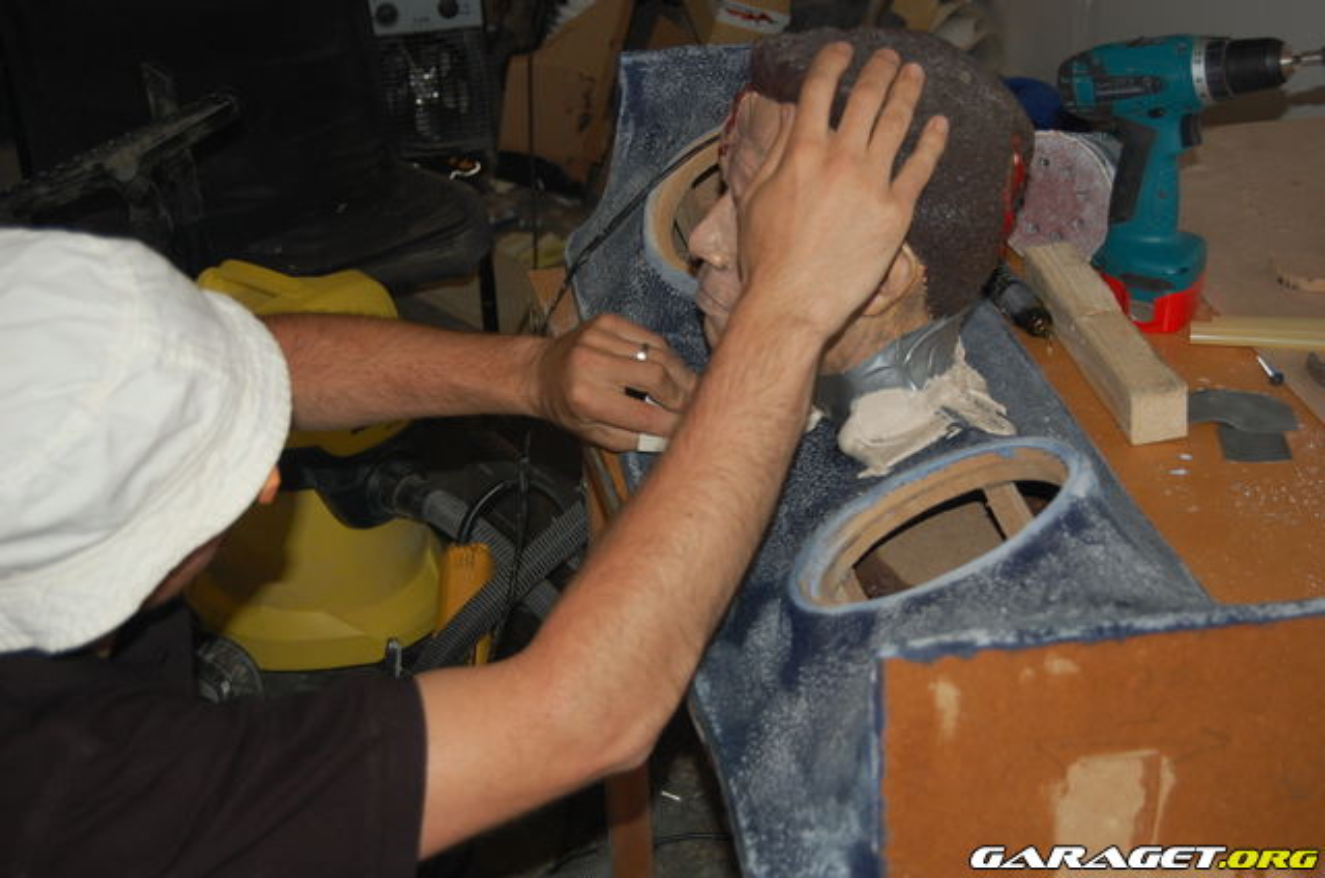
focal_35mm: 52
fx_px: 1928
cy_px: 439
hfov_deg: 37.9
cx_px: 662
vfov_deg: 25.6
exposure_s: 1/250
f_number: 4.8
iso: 400
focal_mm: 35
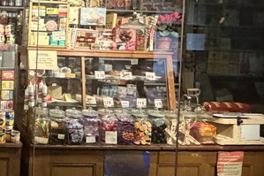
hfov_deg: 38.9
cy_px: 51
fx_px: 286
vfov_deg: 33.7
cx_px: -39
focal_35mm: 39
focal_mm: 2.22
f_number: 2.2
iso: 1000
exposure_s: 1/33
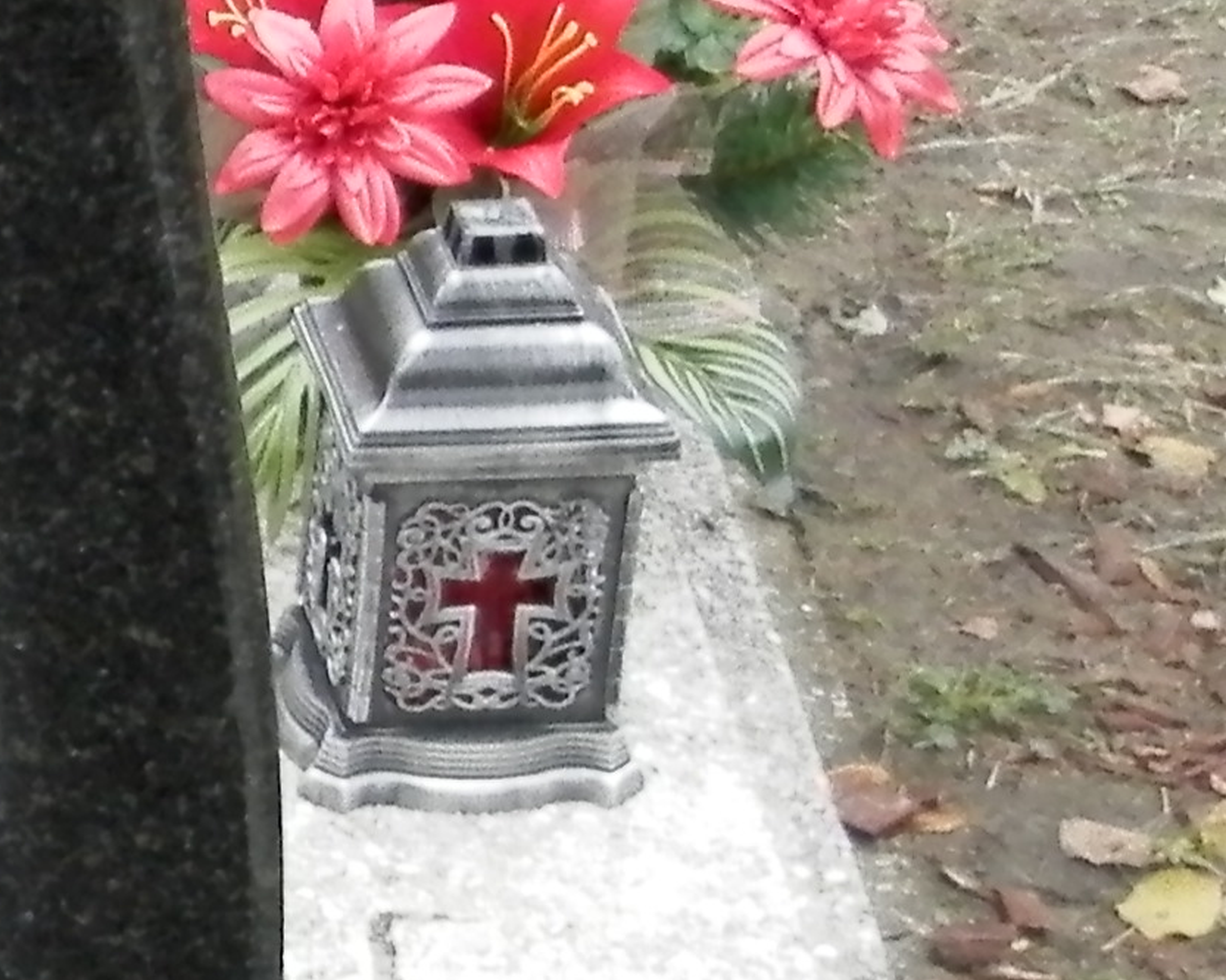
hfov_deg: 12.2
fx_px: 4897
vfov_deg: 11.4
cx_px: -1411
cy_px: 646
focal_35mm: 135
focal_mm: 4.5
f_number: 3.1
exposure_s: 1/20
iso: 200
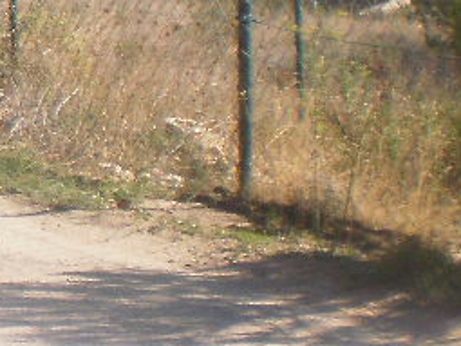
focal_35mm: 191
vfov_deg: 7.6
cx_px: -644
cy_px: -219
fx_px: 2542
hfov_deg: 9.3
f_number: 4.6
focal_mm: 6.3
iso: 100
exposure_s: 1/500
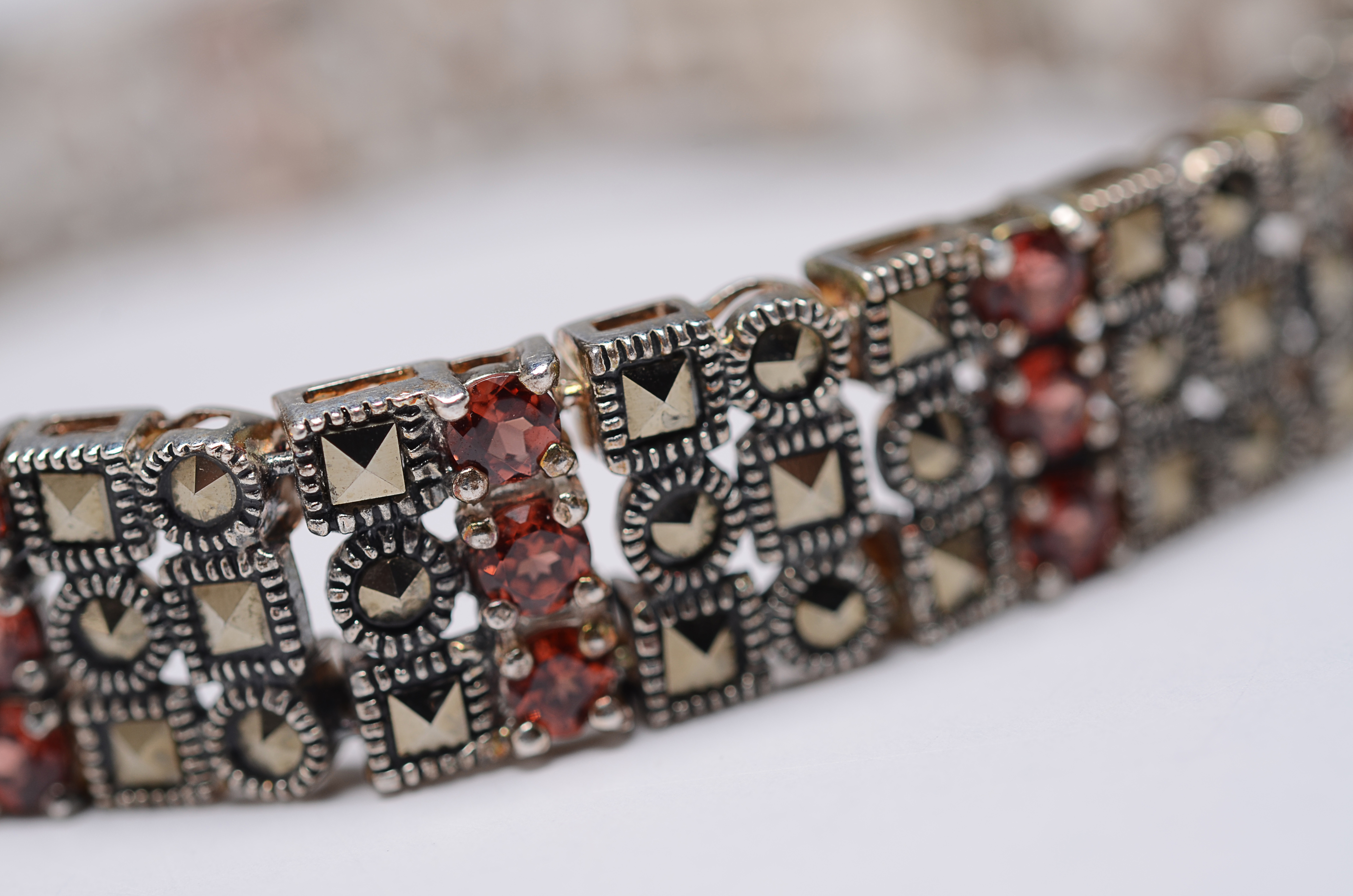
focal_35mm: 90
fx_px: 3375
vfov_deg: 15.1
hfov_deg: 22.7
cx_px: 676
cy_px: 448
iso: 100
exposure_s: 1/80
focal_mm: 60
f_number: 8
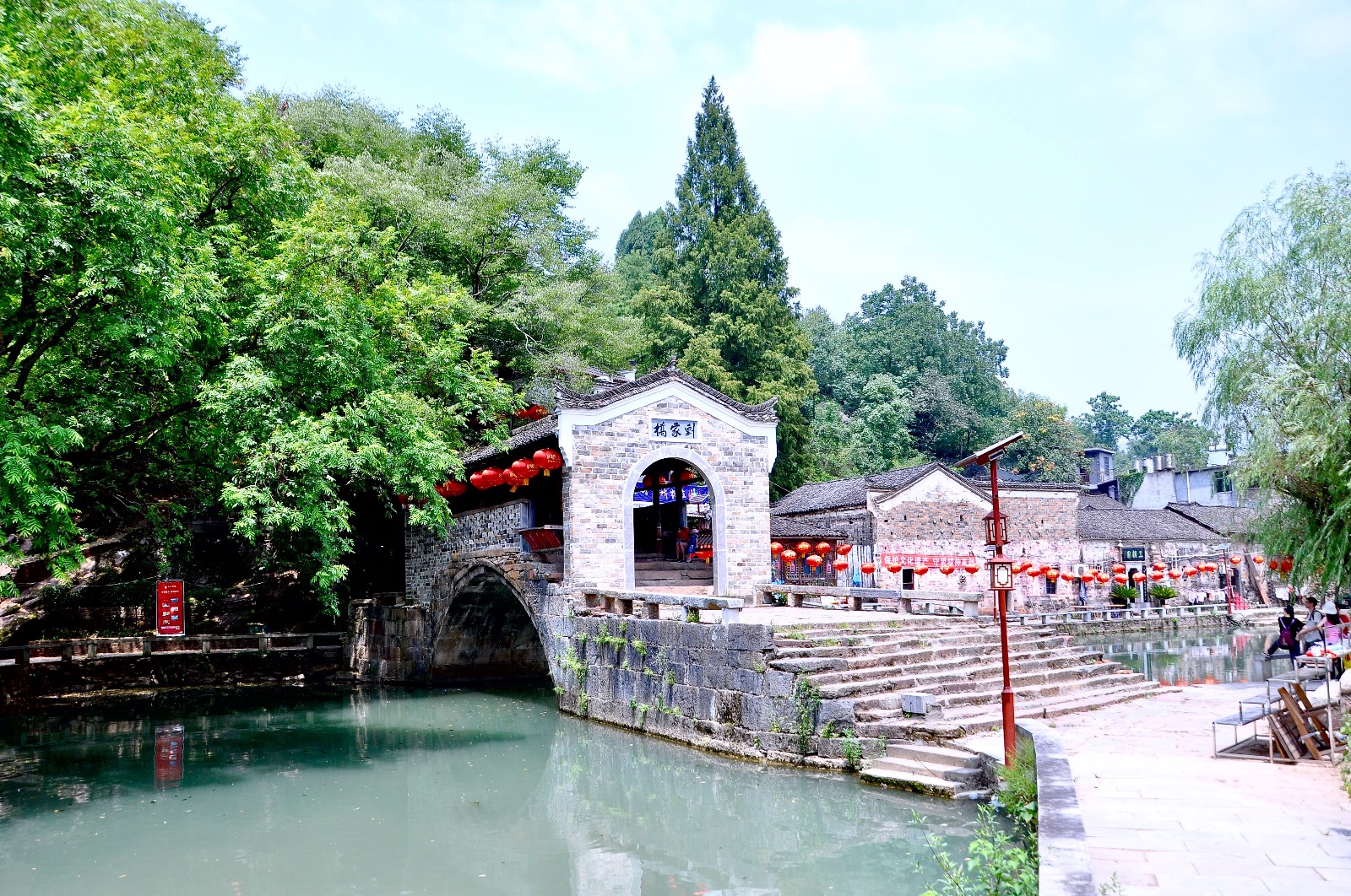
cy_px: 448
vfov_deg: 41.6
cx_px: 676
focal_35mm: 32
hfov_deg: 59.6
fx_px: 1180
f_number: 8
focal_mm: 21
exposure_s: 1/250
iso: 200
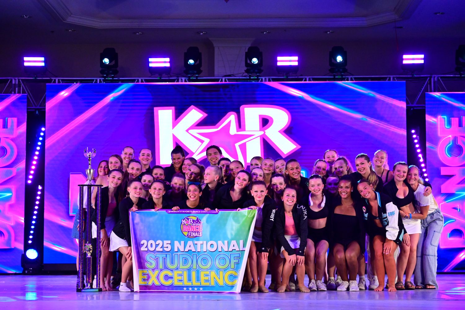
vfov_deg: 19.5
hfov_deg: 28.8
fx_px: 904
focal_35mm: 70
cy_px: 155
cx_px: 232
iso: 3200
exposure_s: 1/1000
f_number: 3.2
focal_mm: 70
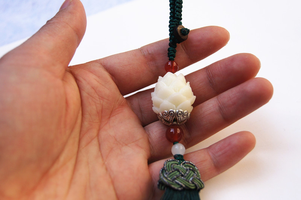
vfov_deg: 20.1
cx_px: 150
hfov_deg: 29.9
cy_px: 100
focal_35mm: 68
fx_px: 564
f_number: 5.6
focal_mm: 45
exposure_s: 1/800
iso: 200
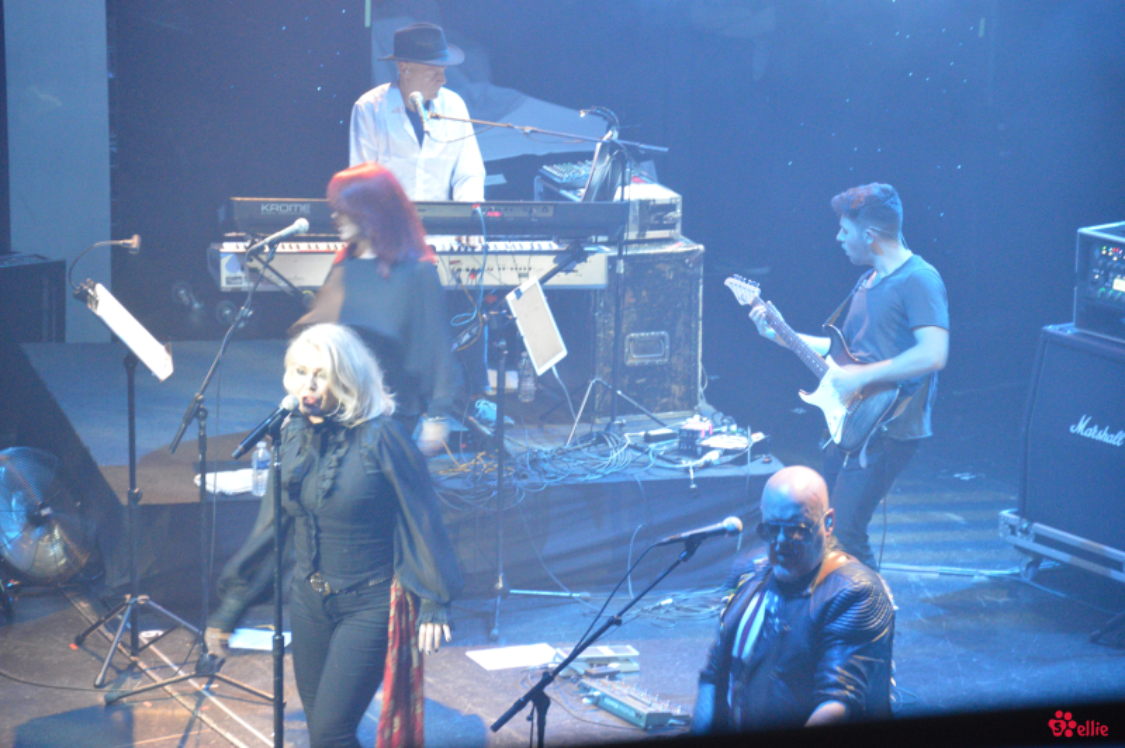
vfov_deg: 8.7
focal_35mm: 158
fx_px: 4918
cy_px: 374
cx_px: 562
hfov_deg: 13.1
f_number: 5.6
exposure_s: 1/13
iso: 3200
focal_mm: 105
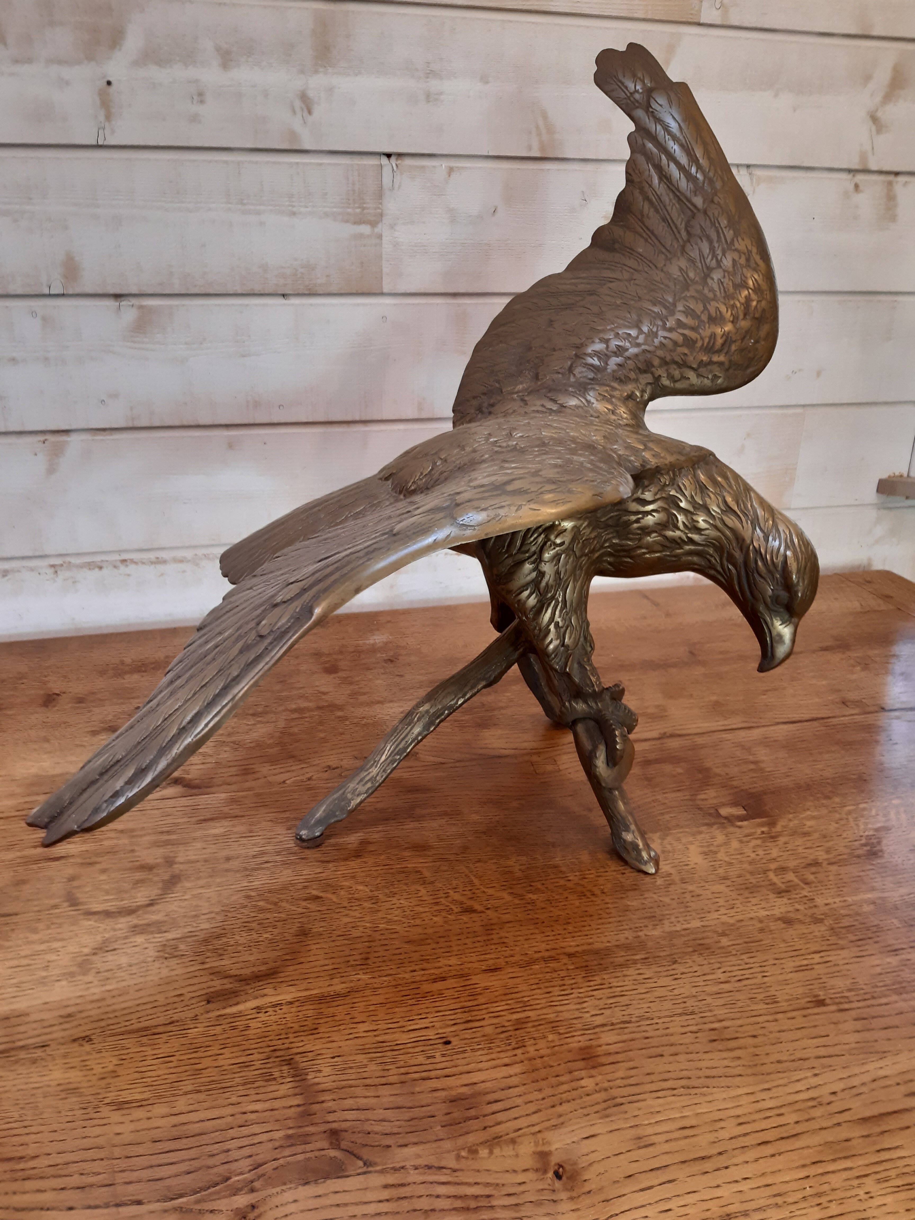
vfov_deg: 67.3
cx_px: 458
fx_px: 916
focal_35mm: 26
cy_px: 610
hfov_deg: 53.1
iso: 160
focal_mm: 3.92
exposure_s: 1/50
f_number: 1.7
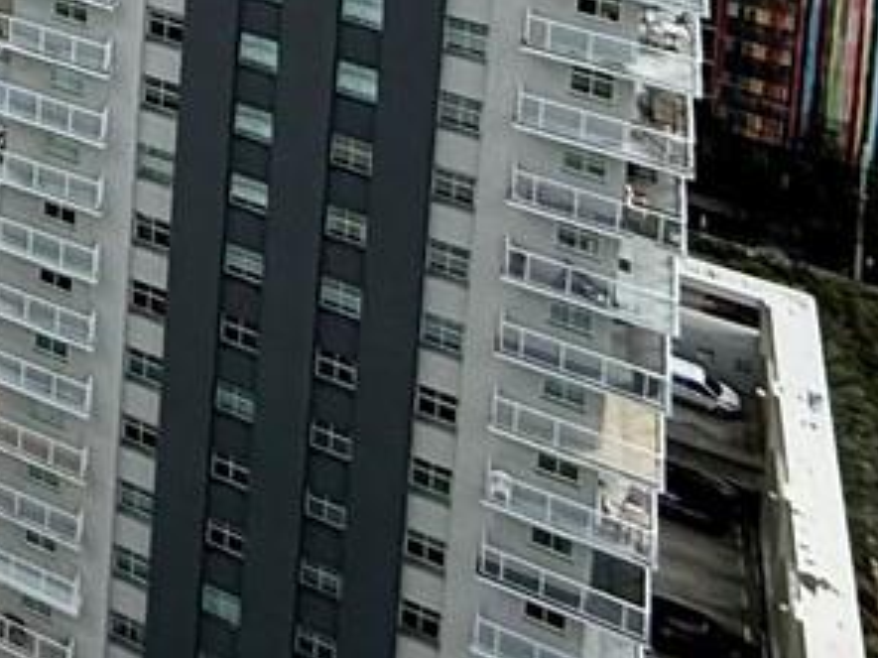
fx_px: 1927
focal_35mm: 76
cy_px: -792
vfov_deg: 14.6
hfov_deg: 20.3
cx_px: -592
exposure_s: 1/1235
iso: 50
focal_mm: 2.22
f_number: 2.2
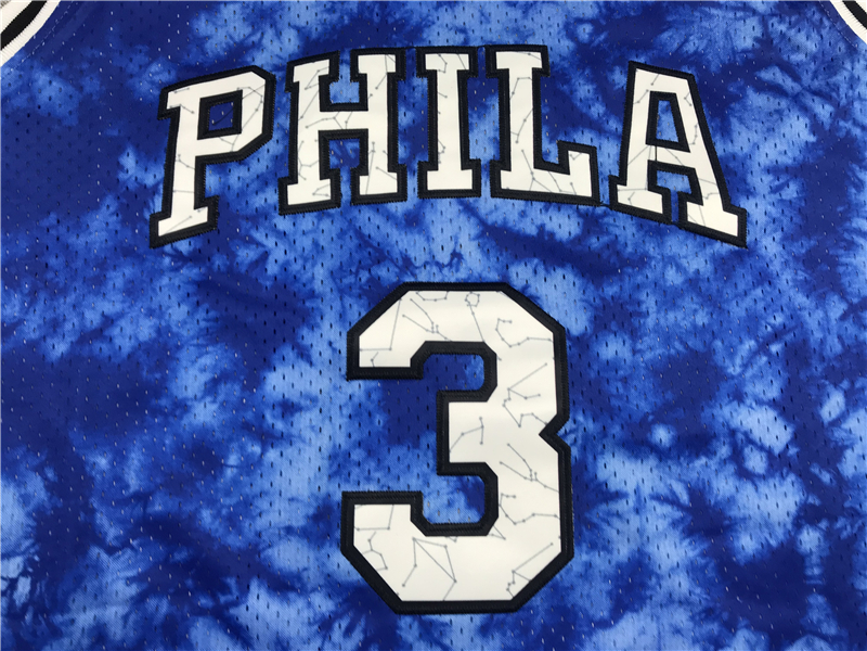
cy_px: 326
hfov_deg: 63.4
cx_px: 434
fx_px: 701
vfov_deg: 49.7
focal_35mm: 28
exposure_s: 1/50
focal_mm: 3.99
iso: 32
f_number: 1.8
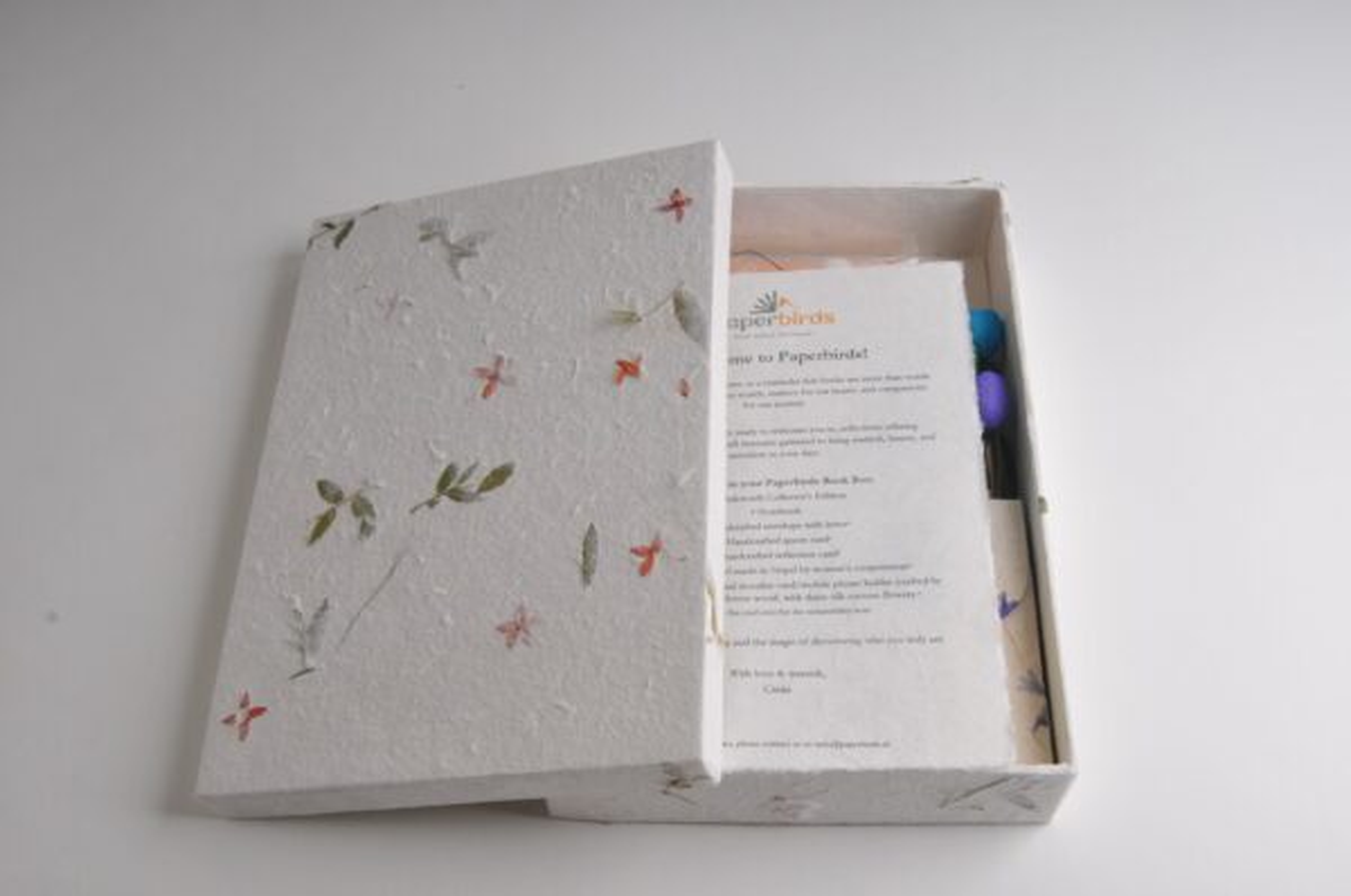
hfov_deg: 49.6
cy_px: 448
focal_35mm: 39
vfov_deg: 34.1
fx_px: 1461
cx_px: 676
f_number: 13
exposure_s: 1/200
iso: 250
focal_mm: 26
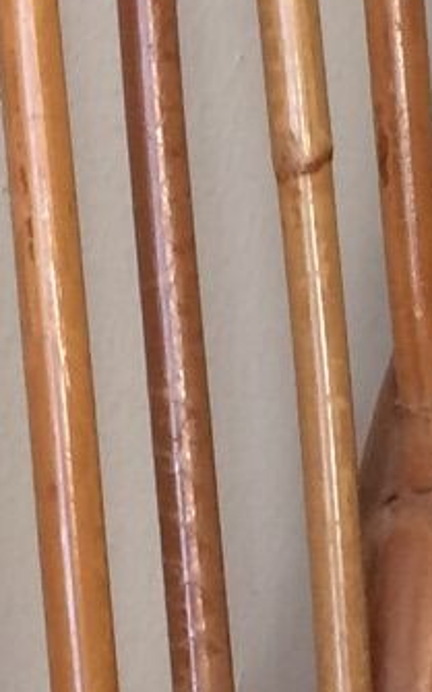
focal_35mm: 188
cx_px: 560
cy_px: 1460
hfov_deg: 6.9
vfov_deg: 10.2
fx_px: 3546
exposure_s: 1/33
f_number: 2.2
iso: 50
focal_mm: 4.15
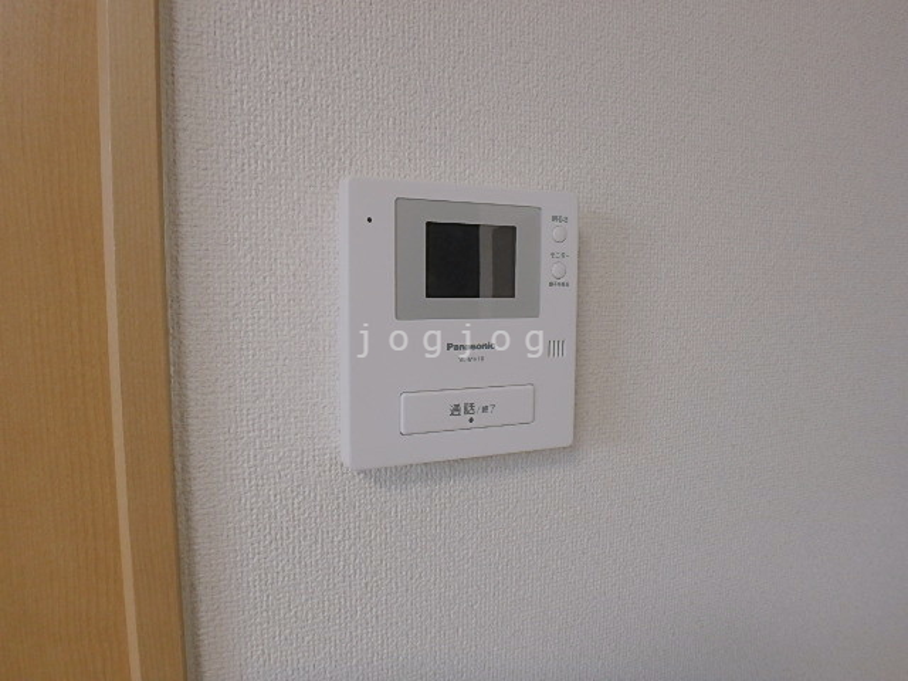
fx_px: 551
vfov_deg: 63.4
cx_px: 454
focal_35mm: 21
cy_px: 340
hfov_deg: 79.0
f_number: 3.5
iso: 200
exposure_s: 1/60
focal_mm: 3.7
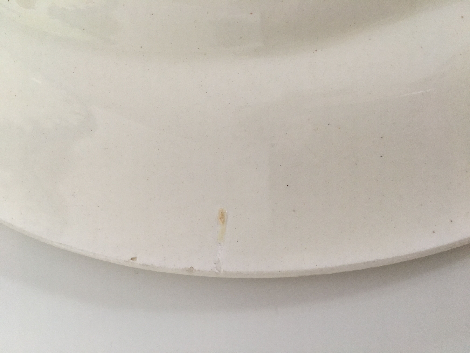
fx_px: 394
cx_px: 235
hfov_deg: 61.7
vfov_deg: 48.2
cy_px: 176
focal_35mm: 29
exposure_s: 1/33
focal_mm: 4.15
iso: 125
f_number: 2.2
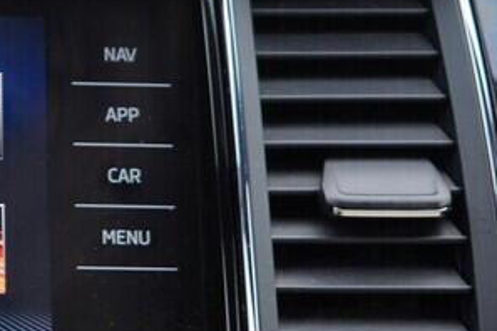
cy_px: 176
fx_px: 1712
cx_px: -251
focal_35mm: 124
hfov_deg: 15.3
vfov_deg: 11.1
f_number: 2.8
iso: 160
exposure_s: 1/40
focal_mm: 24
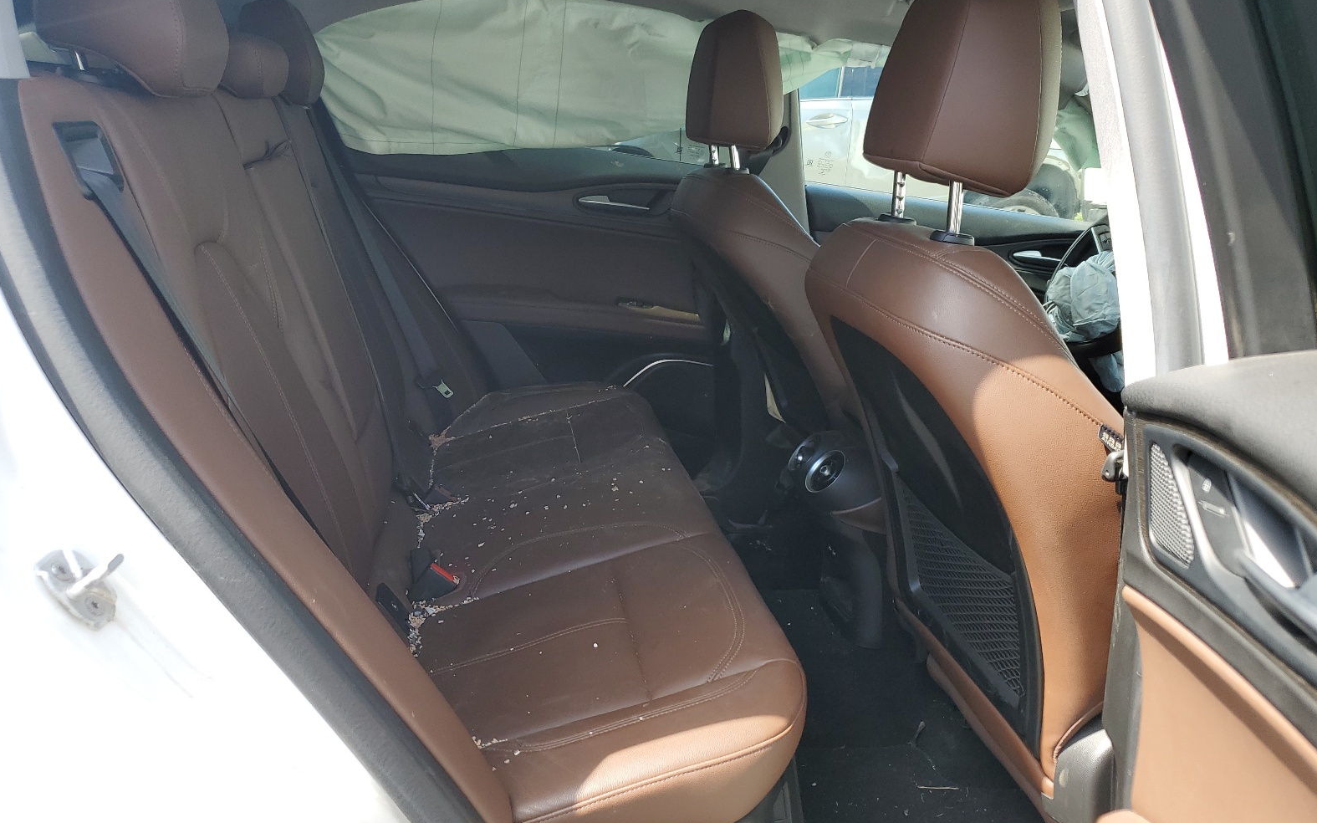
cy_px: 410
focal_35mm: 28
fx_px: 1005
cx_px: 652
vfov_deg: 44.5
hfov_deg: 66.5
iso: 50
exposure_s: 1/435
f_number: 1.5
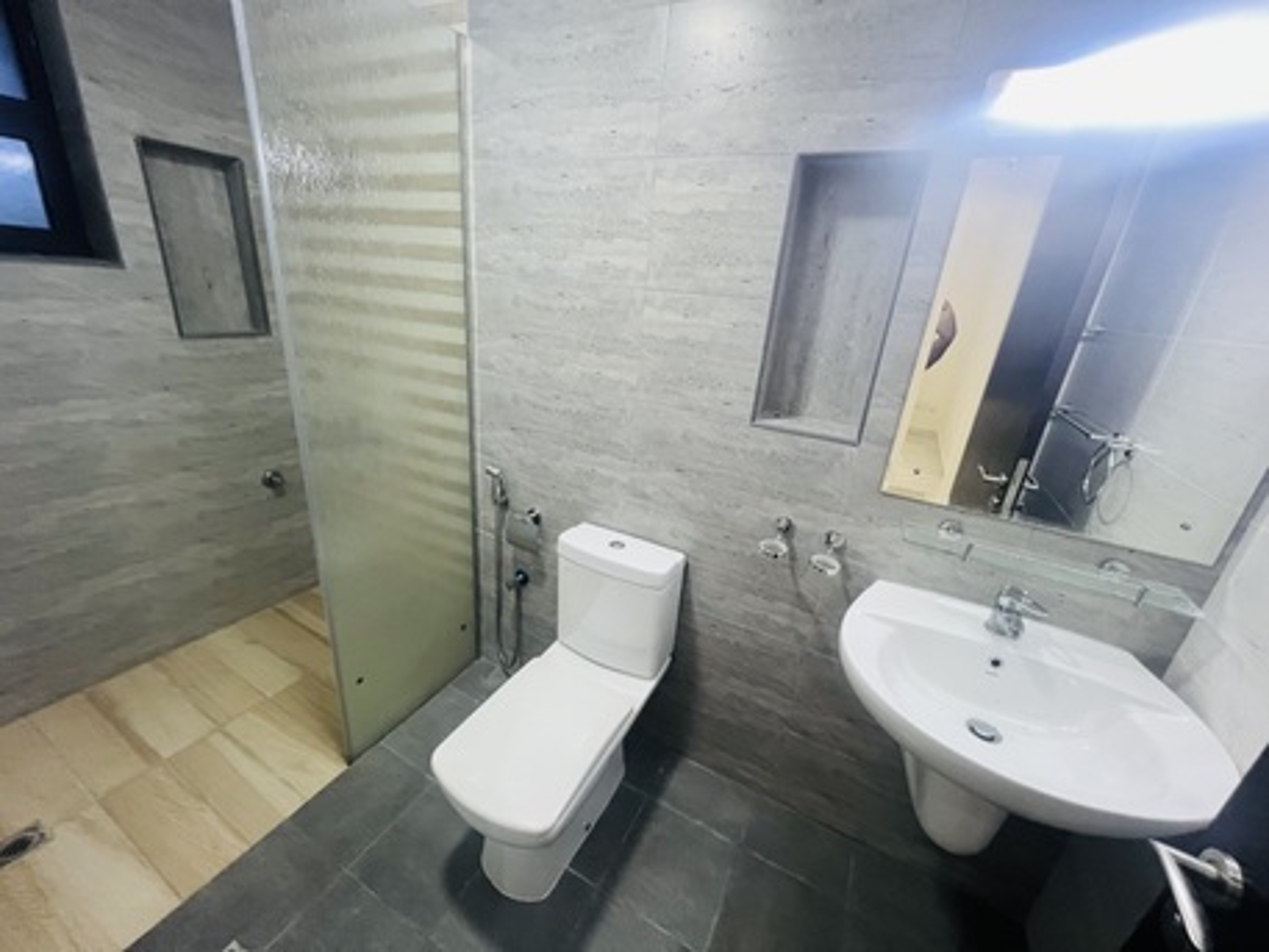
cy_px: 476
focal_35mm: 13
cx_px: 634
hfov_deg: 106.2
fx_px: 477
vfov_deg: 89.9
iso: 250
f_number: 1.8
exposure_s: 1/100
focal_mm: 1.57
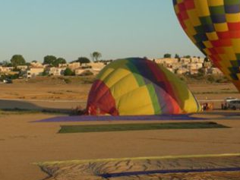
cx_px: 109
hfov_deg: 23.0
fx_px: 589
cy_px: 11
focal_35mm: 85
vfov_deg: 17.1
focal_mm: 5.8
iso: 50
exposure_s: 1/376
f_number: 3
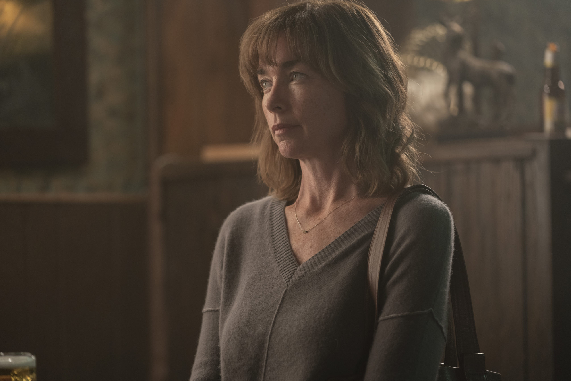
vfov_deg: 13.3
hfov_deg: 19.8
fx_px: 1634
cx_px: 286
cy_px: 190
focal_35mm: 103
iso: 1250
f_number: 2.8
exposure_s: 1/80
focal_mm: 103
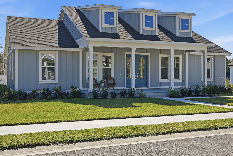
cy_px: 78
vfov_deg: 31.9
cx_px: 116
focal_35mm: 42
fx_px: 272
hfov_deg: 46.4
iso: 160
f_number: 4
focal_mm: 28.5
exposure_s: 1/8000
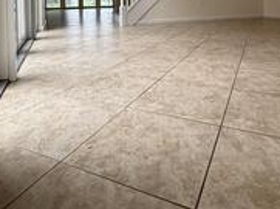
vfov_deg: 39.7
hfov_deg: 58.4
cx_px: 141
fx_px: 250
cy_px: -2
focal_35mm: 31
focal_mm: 2.22
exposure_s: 1/312
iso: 64
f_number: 2.2
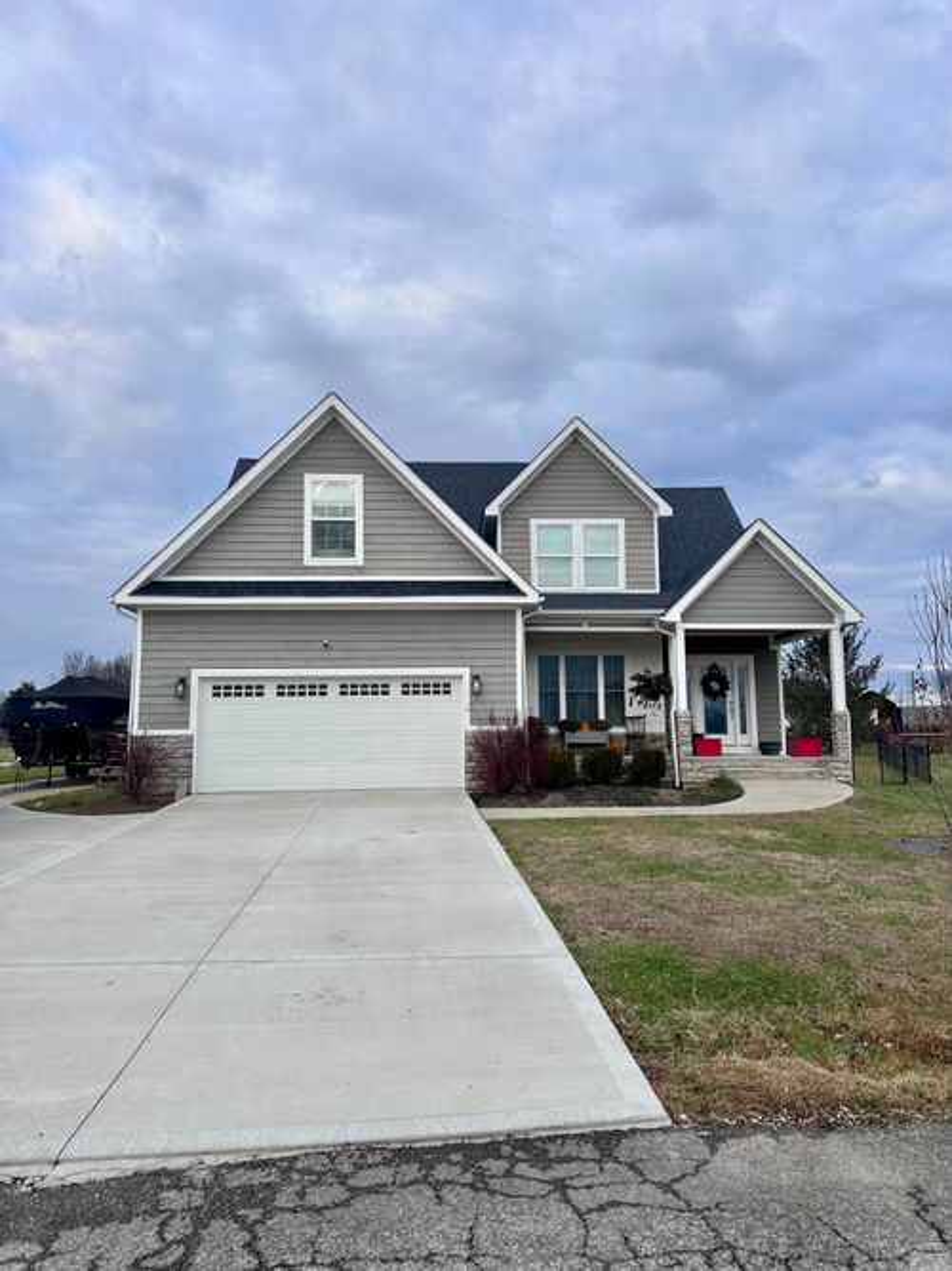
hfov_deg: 56.8
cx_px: 476
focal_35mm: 24
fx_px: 880
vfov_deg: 71.6
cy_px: 636
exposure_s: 1/756
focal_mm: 6.86
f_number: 1.78
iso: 80
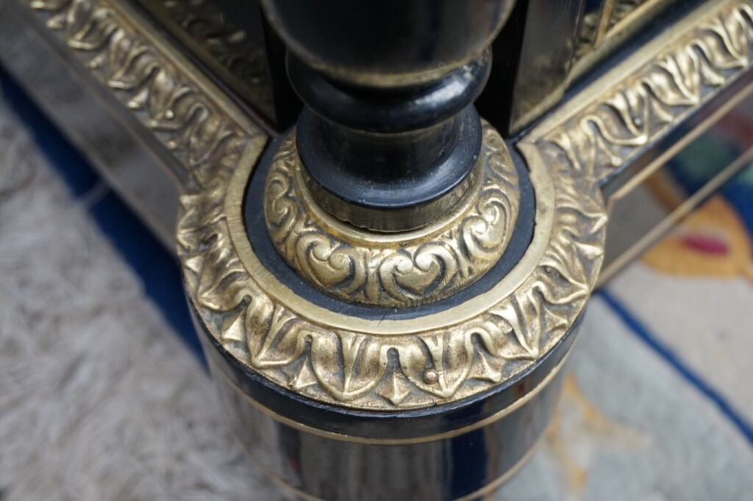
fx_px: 972
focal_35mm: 46
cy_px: 250
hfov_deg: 42.3
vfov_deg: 28.9
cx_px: 376
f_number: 5
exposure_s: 1/60
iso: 500
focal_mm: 31
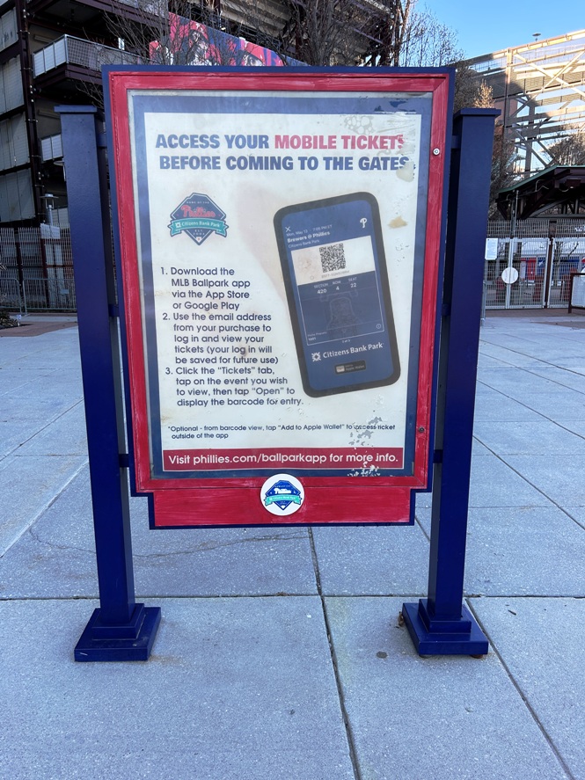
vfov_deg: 67.3
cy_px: 390
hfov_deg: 53.1
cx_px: 292
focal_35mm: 26
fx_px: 586
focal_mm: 5.7
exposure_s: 1/552
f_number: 1.5
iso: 50
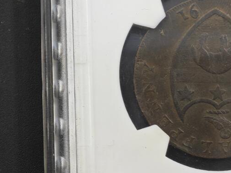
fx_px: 1656
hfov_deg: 8.0
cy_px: 32
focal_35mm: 248
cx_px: 203
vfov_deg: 6.0
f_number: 1.8
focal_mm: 12.28
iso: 80
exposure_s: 1/100
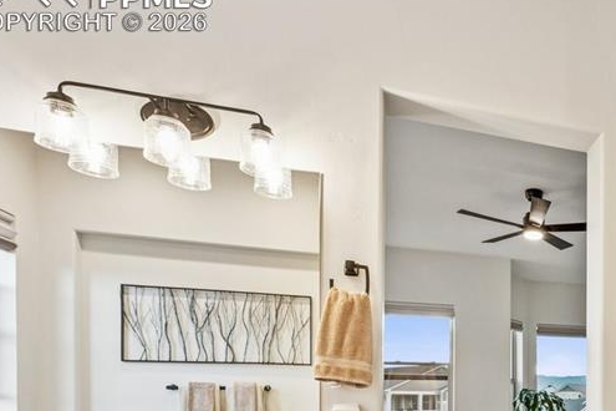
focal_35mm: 31
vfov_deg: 38.7
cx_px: 600
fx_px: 530
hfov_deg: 50.3
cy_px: 387
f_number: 11
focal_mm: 15
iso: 800
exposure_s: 1/15
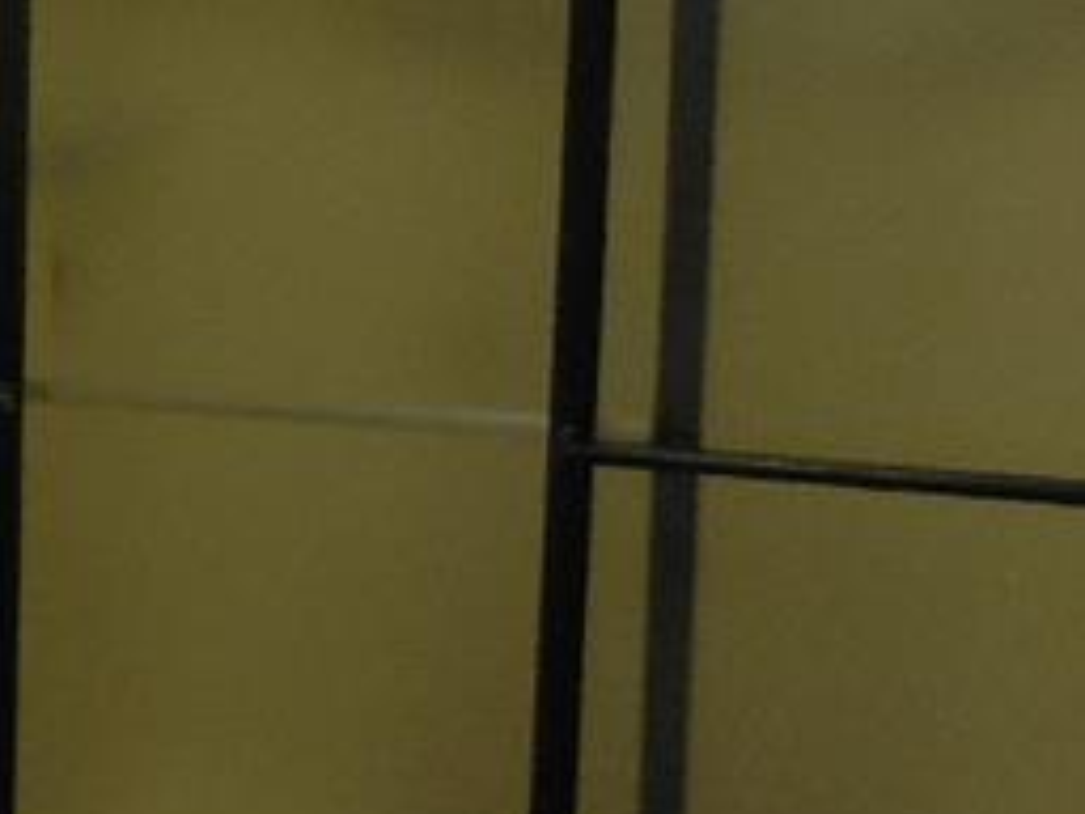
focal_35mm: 100
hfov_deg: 17.5
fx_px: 3134
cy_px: 199
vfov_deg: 14.7
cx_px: -589
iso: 400
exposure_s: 1/20
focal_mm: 4.5
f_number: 3.1
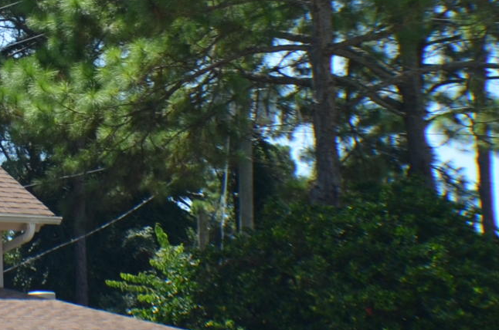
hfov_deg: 11.2
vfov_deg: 7.5
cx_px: -60
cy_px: 39
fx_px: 2504
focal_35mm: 181
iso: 140
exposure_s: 1/250
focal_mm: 26
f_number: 8
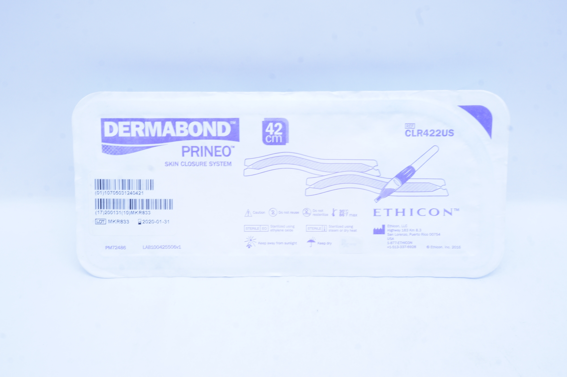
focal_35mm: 46
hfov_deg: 42.4
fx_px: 732
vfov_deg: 28.9
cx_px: 284
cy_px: 188
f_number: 16
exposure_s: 1/10
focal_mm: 31
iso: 400
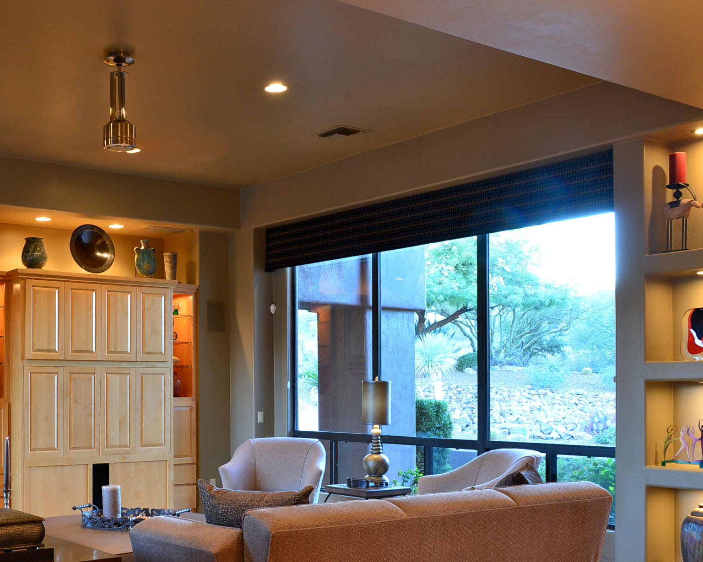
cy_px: 391
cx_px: 147
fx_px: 916
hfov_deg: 40.4
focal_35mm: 44
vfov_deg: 33.7
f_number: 11
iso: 250
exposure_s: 1
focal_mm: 24
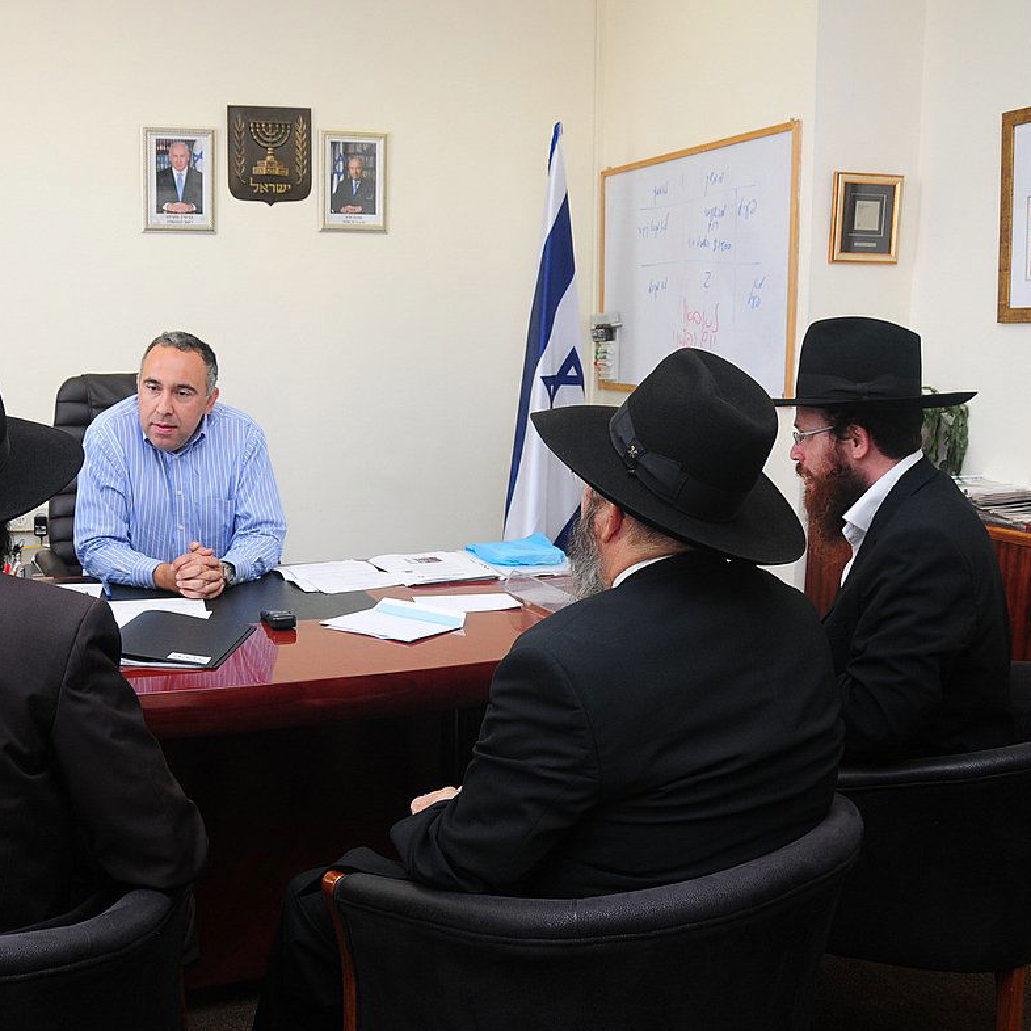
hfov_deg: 46.8
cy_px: 520
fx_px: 1179
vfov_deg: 47.2
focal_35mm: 35
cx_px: 384
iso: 400
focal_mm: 18
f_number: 5
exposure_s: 1/100
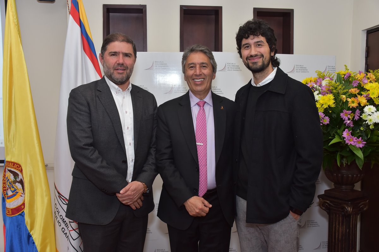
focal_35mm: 35
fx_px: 368
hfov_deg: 54.4
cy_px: 126
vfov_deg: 37.9
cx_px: 190
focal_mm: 35
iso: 800
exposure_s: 1/100
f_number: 6.3
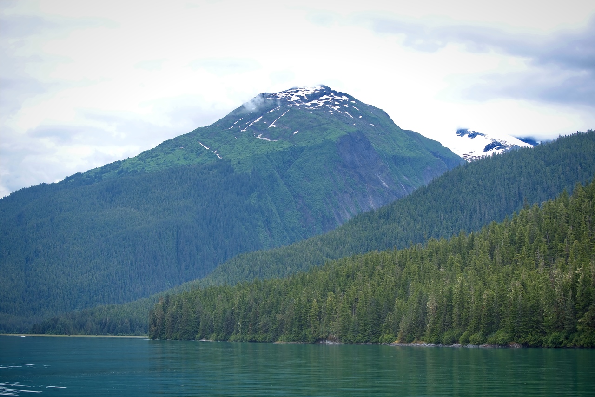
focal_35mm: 70
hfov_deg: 28.8
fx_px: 1157
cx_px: 298
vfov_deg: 19.5
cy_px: 198
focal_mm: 70
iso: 100
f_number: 6.3
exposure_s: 1/160
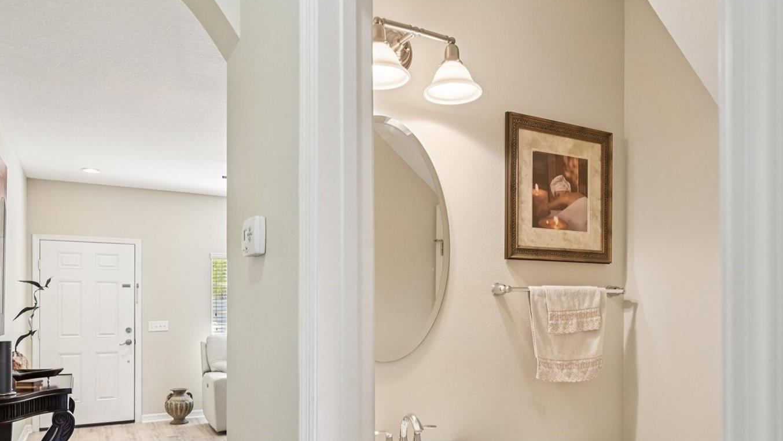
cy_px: 293
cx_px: 412
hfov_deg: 70.6
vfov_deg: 42.9
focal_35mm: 27
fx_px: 553
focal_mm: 21.5
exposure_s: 1/13
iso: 400
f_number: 8
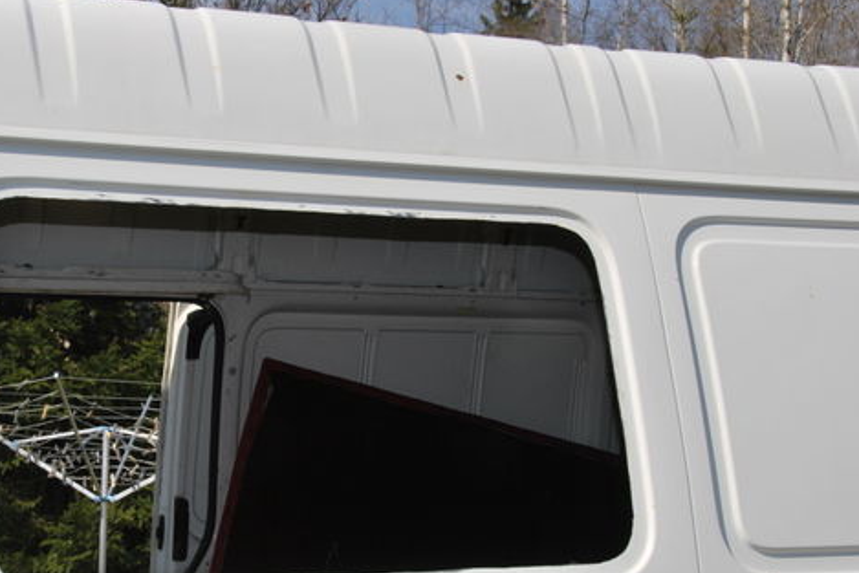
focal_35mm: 72
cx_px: 282
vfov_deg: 19.0
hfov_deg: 28.0
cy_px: 370
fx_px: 1711
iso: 100
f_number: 13
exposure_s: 1/200
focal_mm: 35
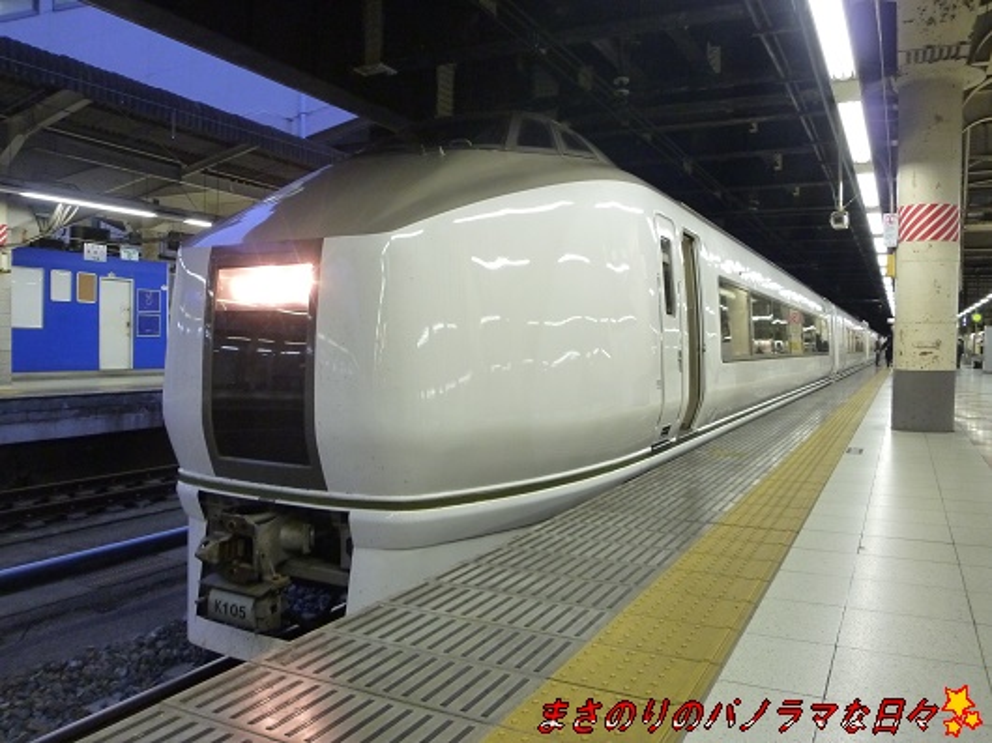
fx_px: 773
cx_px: 496
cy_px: 372
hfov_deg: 65.3
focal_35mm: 27
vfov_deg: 51.3
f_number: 2.9
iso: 320
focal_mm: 4.8
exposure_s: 1/30
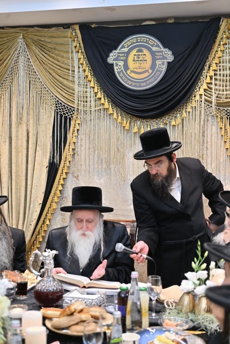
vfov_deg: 35.6
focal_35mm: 56
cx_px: 115
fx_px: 536
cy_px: 172
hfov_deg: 24.2
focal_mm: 56
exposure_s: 1/200
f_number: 4
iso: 800
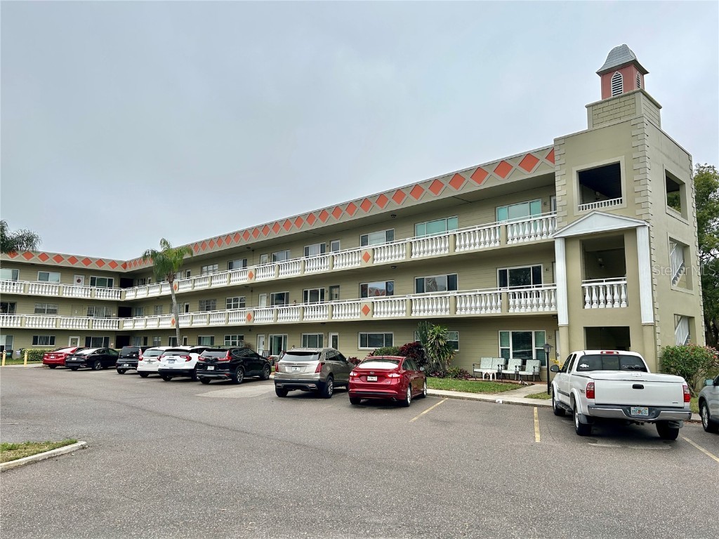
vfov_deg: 53.1
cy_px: 270
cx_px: 360
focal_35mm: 26
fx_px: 540
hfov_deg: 67.3
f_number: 1.5
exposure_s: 1/2457
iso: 50
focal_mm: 5.7
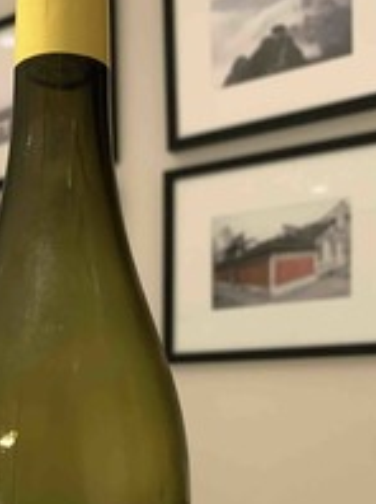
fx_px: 827
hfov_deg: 25.1
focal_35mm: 57
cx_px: 70
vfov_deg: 32.4
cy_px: 442
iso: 320
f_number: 1.8
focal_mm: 4.25
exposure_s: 1/50
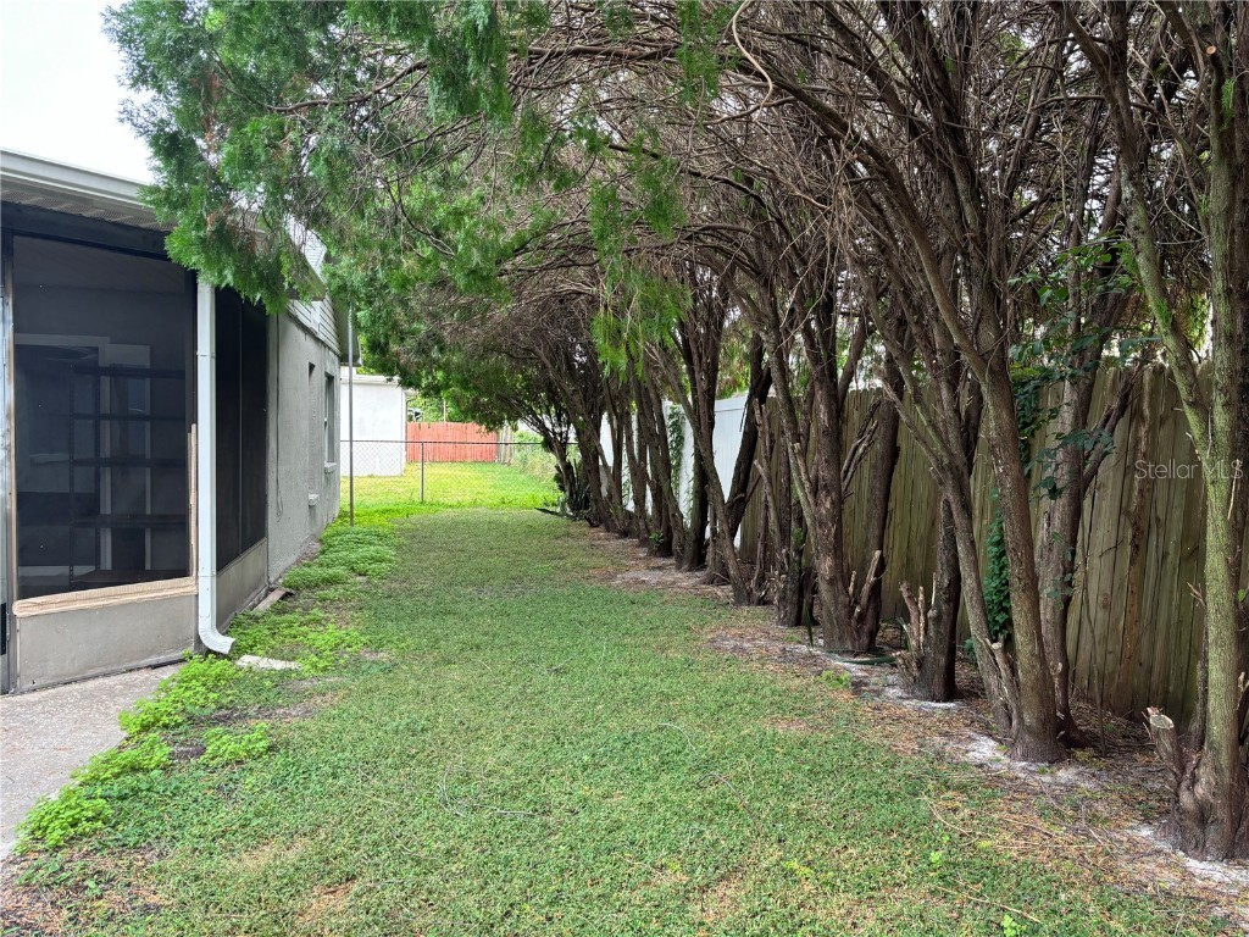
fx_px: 938
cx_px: 624
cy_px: 468
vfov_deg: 53.1
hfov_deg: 67.3
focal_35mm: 26
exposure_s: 1/121
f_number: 1.6
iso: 64
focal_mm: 5.96
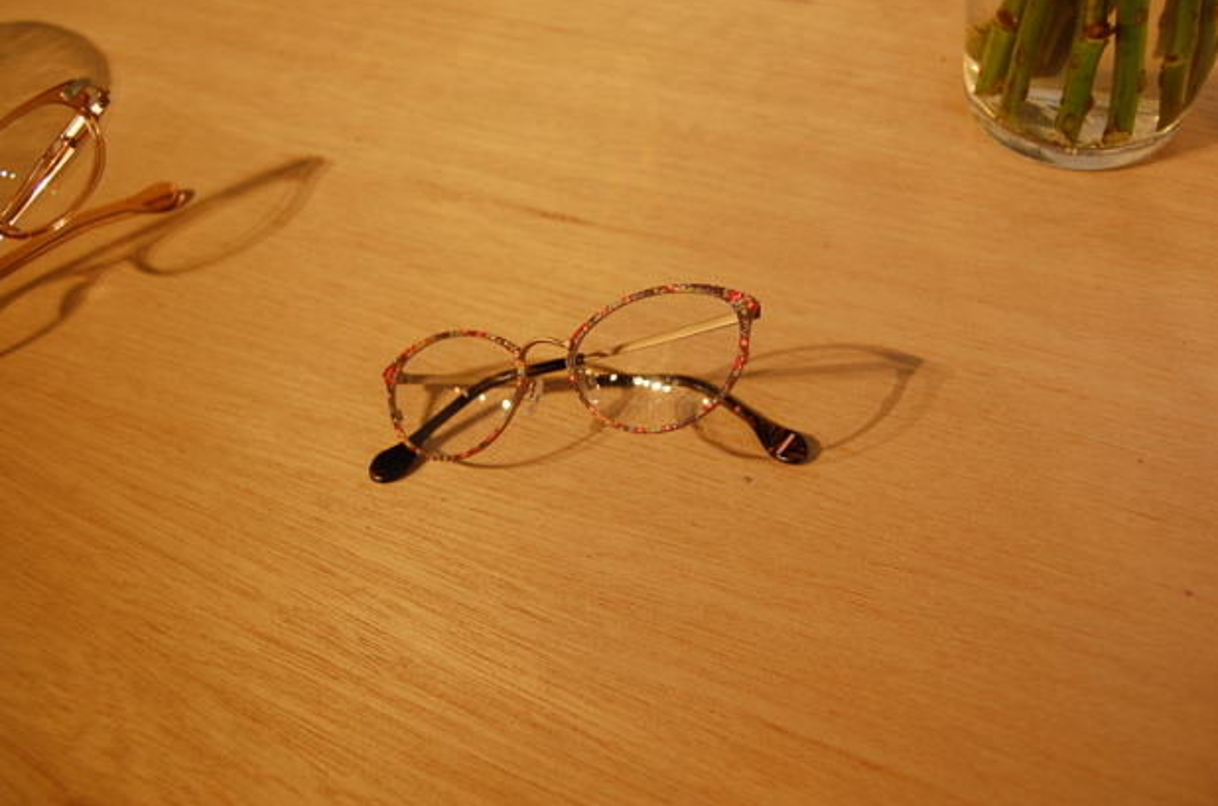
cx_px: 599
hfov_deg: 62.9
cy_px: 392
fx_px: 996
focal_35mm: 30
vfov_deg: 44.0
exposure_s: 1/60
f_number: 3.5
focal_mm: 19
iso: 200
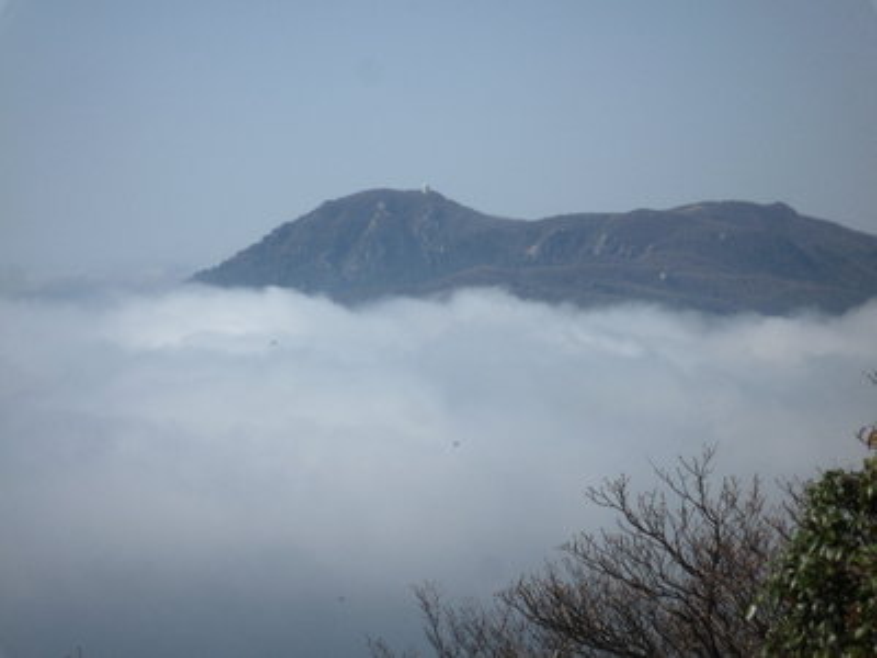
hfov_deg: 15.8
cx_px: 438
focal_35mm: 125
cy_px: 329
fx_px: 3167
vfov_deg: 11.9
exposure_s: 1/800
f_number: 5.9
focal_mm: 22
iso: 100
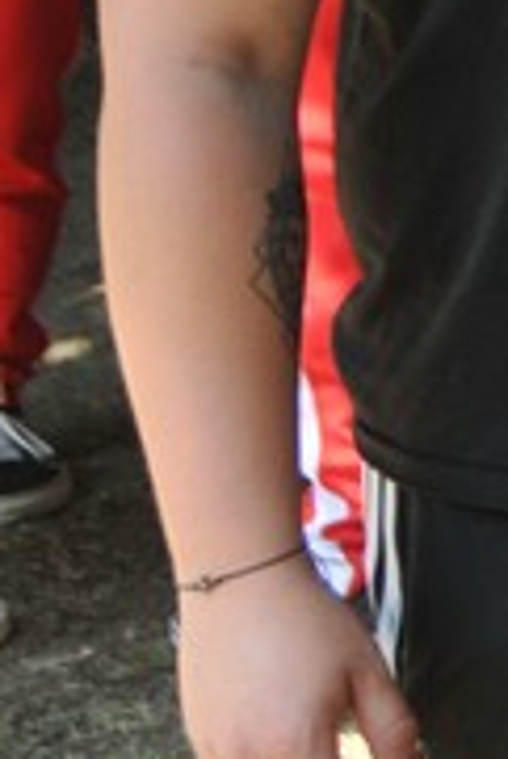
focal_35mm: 186
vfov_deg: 10.8
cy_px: -172
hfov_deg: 6.1
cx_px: 2082
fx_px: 3929
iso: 200
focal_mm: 22
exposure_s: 1/125
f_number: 5.6
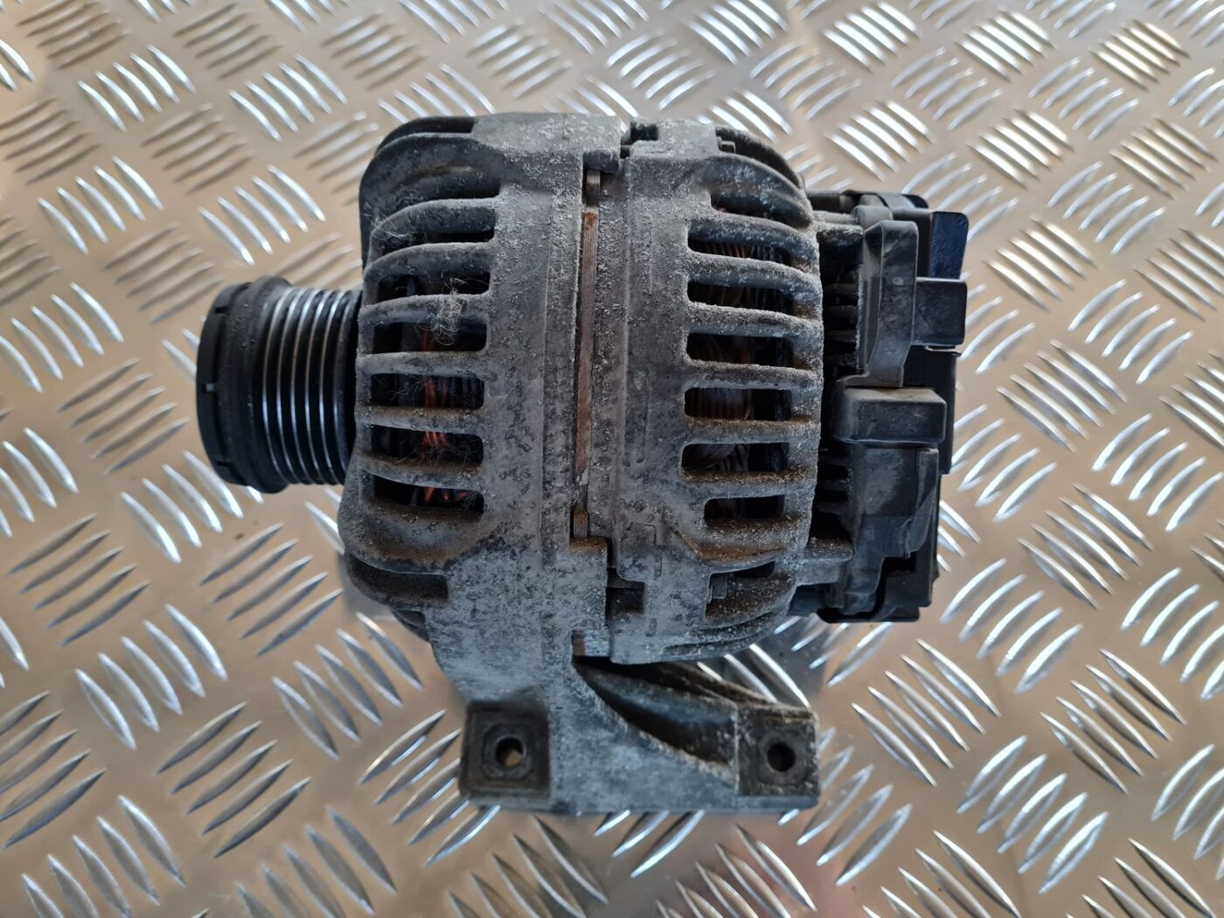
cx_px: 612
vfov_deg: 53.1
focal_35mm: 26
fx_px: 919
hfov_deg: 67.3
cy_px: 459
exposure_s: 1/50
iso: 200
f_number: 1.8
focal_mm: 5.4
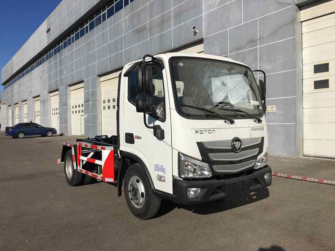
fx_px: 281
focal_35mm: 29
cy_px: 126
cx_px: 168
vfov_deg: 48.2
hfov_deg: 61.7
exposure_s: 1/3663
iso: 25
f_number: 2.2
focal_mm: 4.15
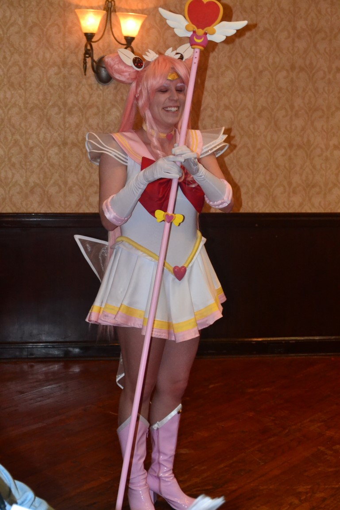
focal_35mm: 68
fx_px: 956
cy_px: 255
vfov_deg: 29.9
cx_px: 170
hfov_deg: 20.2
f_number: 7.1
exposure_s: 1/60
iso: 3200
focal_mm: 45
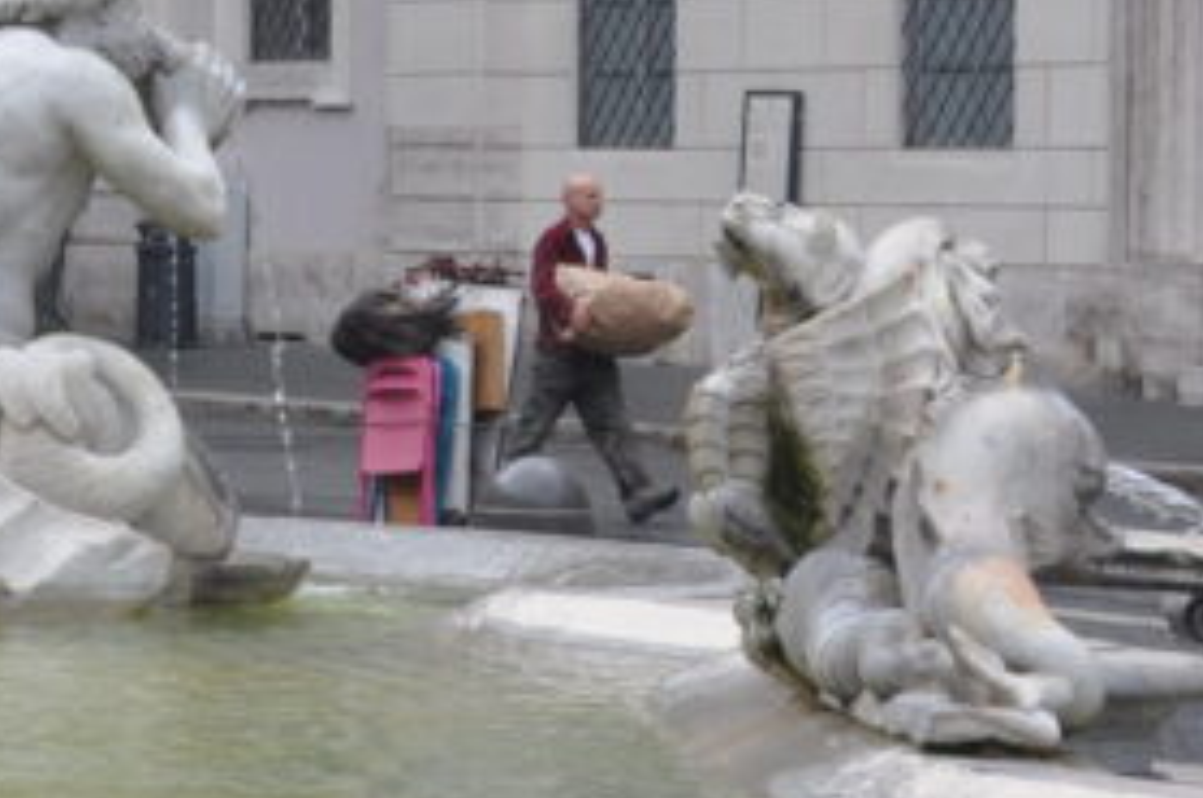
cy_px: 145
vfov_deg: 7.8
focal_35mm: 176
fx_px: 5871
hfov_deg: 11.0
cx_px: -888
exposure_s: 1/160
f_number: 6.3
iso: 200
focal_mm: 28
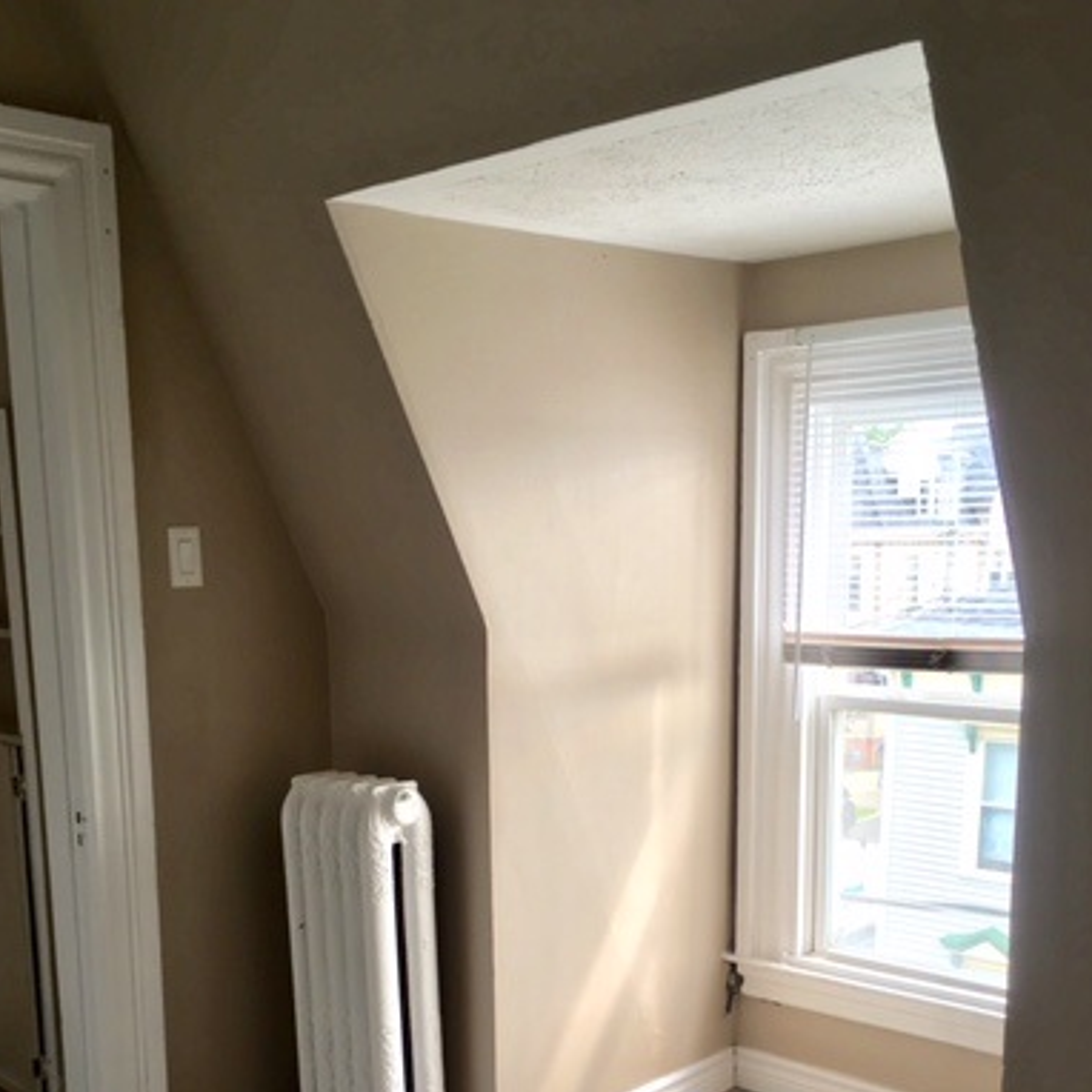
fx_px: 1535
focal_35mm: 43
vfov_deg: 37.8
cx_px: 563
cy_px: 866
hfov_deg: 39.2
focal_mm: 4.15
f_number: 2.2
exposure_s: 1/60
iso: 32
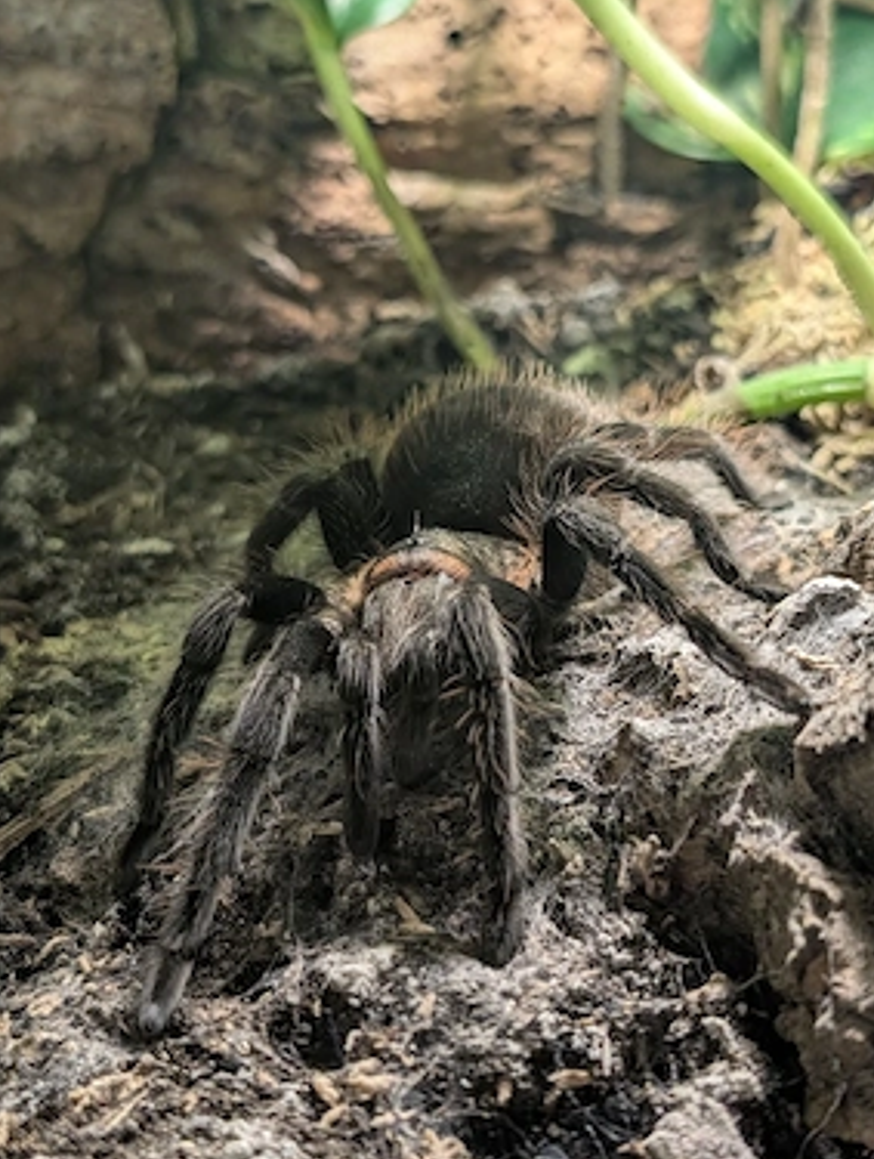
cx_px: 432
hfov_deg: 28.1
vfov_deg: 36.7
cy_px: 584
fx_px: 1744
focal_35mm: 52
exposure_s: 1/56.8
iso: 358
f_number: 1.68
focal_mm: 6.9
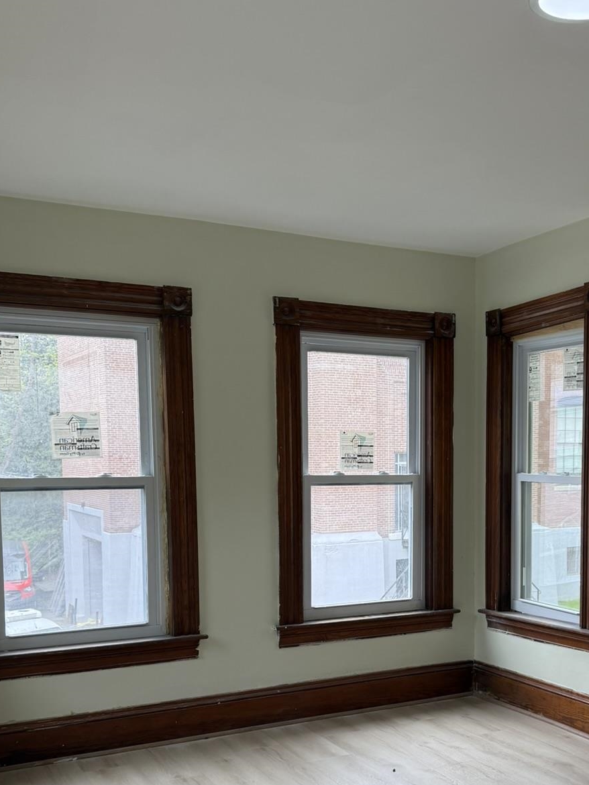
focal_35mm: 42
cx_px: 433
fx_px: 953
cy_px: 526
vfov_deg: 44.1
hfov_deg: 33.7
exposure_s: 1/365
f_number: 1.78
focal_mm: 6.76
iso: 100
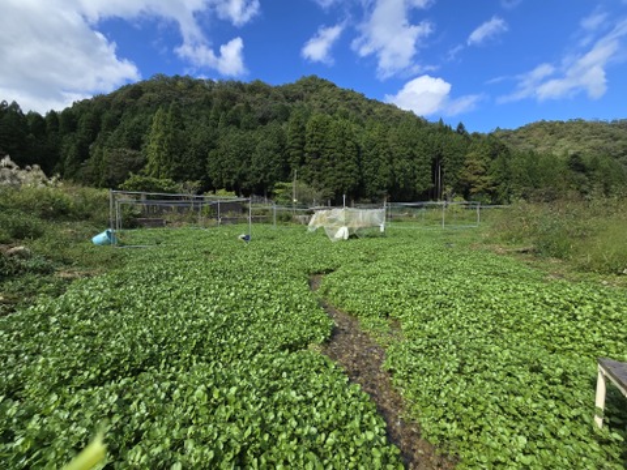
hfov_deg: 106.2
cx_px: 314
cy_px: 235
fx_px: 235
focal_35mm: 13
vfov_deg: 89.9
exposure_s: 1/1445
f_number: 2.2
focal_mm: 2.2
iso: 50
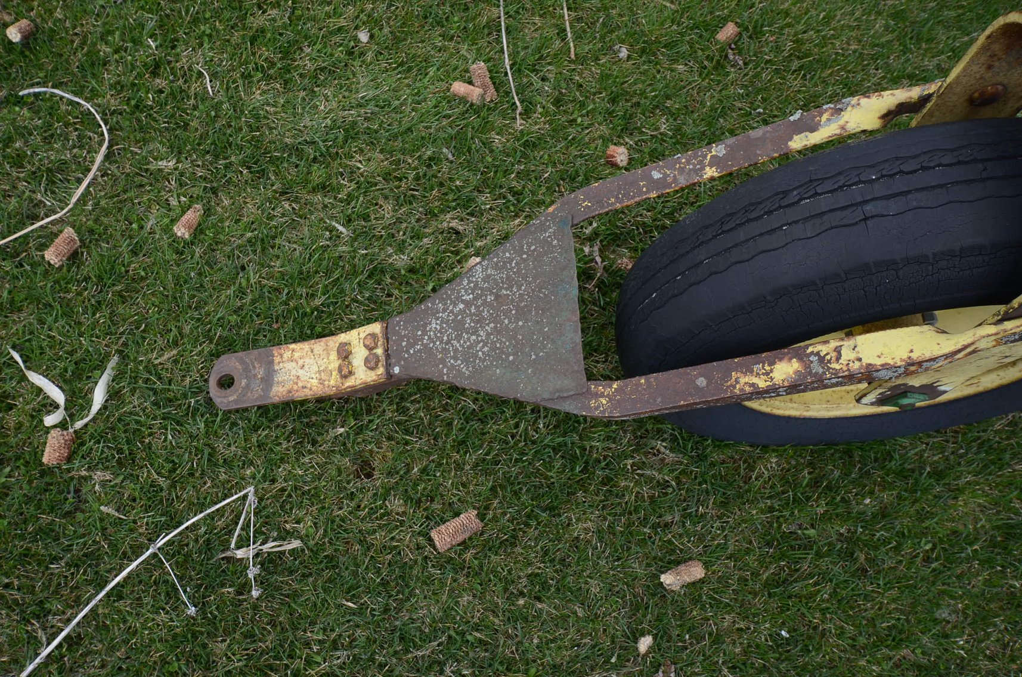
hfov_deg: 62.0
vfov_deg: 43.4
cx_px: 511
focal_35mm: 30
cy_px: 338
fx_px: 850
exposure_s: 1/250
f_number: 8
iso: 250
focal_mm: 20
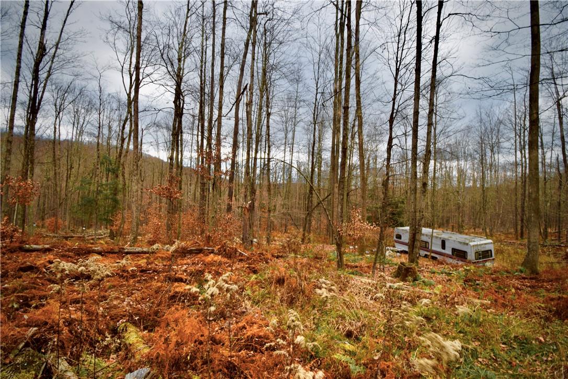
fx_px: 237
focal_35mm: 15
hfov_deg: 100.4
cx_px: 284
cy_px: 190
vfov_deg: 77.3
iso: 100
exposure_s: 1/6
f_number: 22
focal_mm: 10
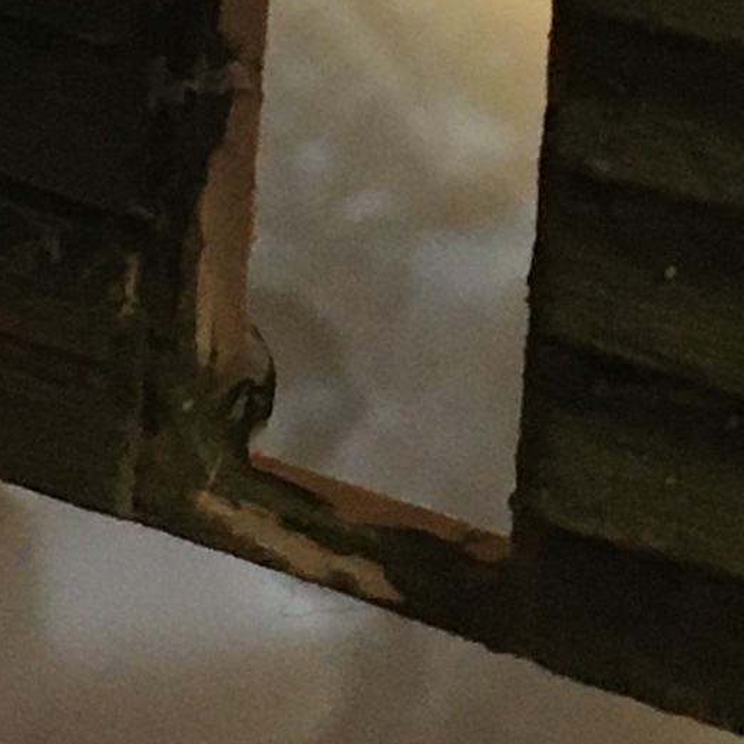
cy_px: -404
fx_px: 4839
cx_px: 366
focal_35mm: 199
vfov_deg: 8.6
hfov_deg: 8.8
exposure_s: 1/30
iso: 125
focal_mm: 4.15
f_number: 2.2
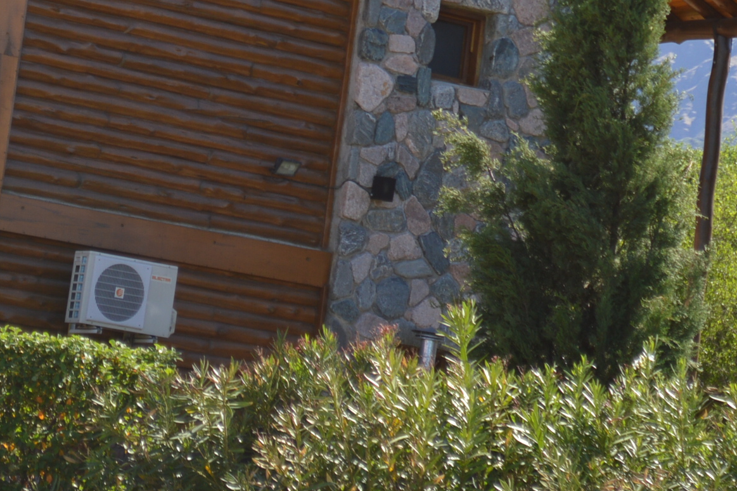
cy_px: -127
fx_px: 4364
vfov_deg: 6.4
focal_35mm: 213
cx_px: 707
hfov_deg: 9.6
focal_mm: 55
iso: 100
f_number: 7.1
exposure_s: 1/200
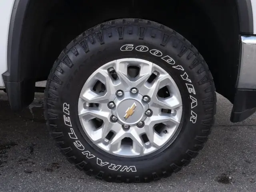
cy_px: 96
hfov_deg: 44.8
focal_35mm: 42
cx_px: 128
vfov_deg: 34.4
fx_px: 311
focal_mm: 21
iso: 1000
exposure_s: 1/60
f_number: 20
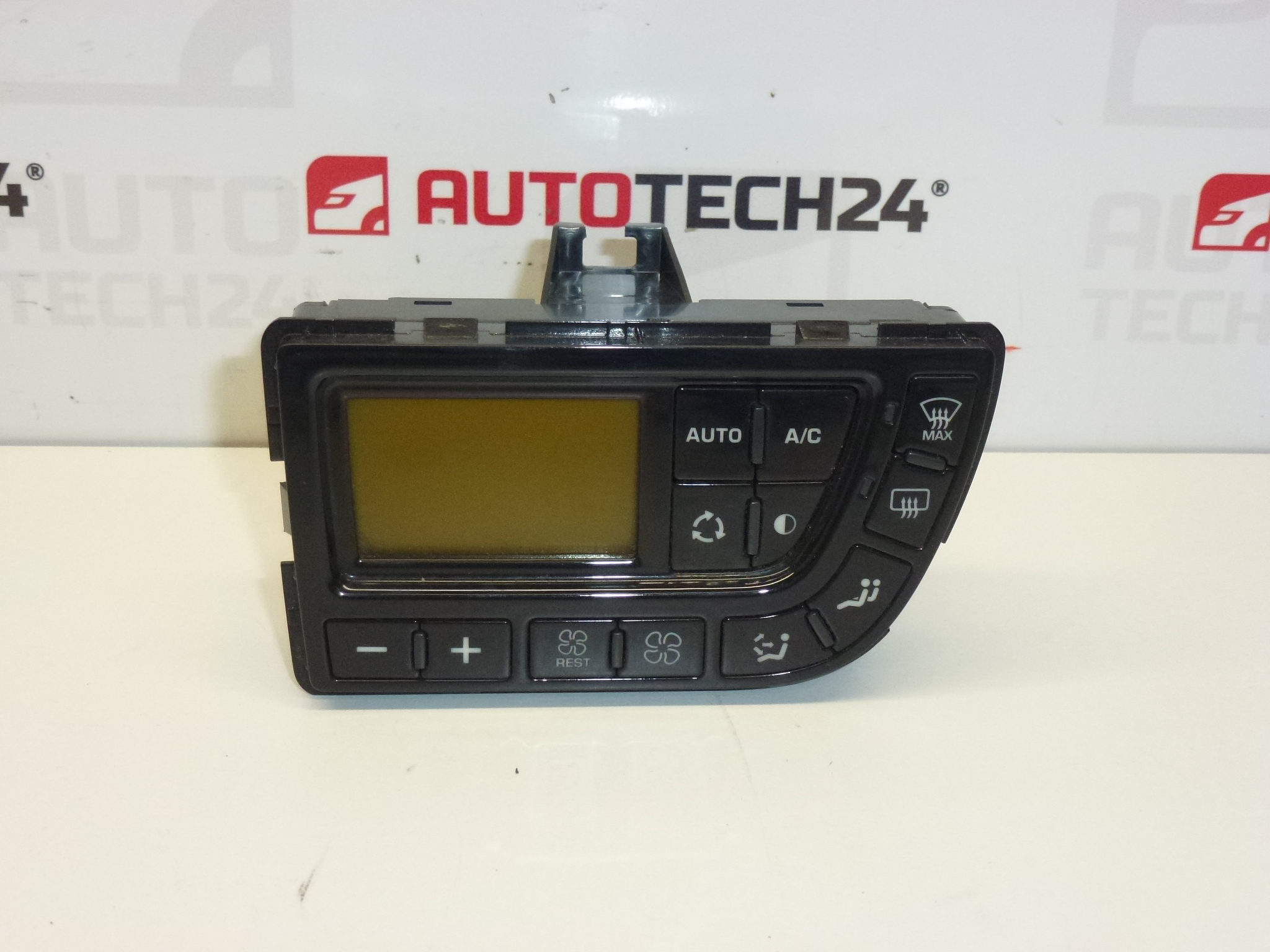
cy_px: 476
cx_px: 635
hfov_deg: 38.9
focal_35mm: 49
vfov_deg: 29.7
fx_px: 1798
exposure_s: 1/160
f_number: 4.1
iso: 400
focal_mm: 8.7
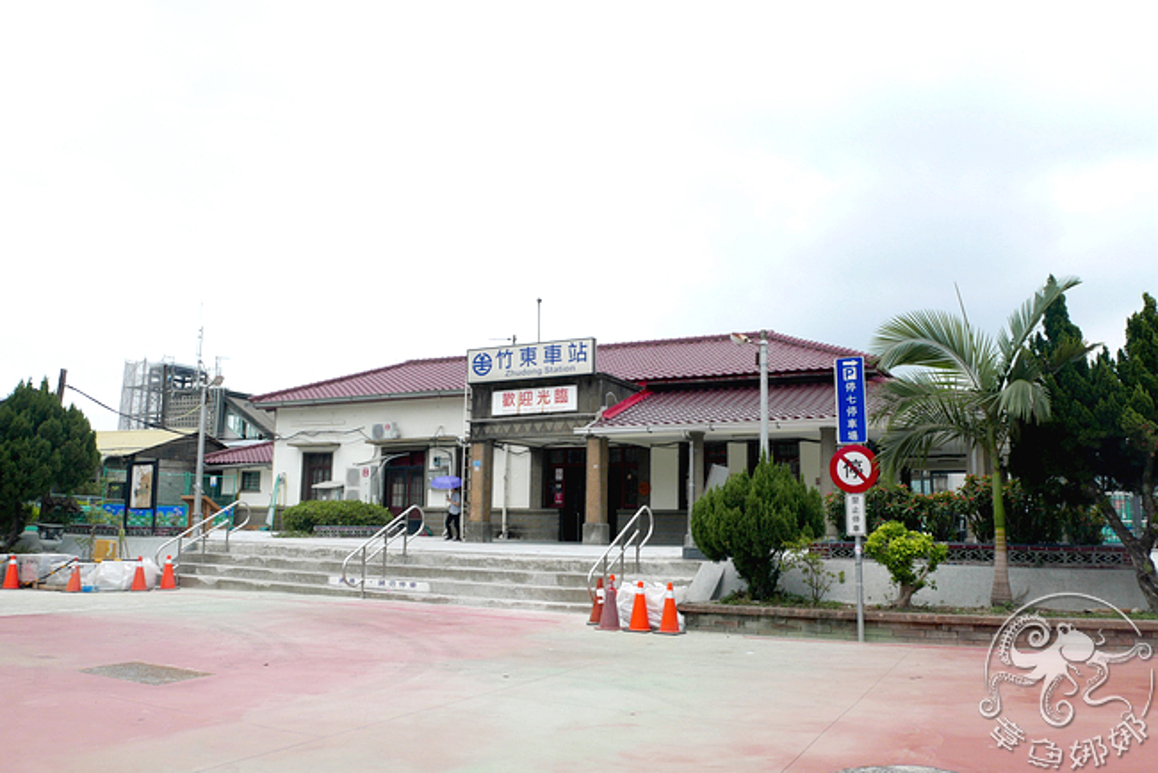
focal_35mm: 31
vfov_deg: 42.4
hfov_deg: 60.3
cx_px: 579
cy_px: 386
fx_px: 998
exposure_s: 1/640
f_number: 5.6
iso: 200
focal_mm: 13.9
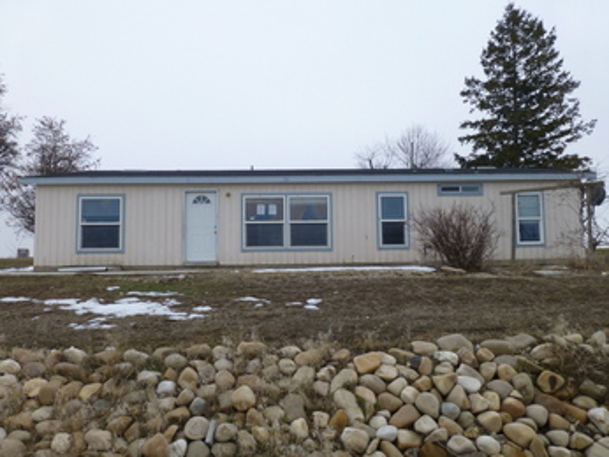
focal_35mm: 24
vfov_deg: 56.9
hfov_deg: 71.6
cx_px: 304
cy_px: 228
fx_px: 423
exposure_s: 1/160
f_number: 4
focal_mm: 4.3
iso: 100
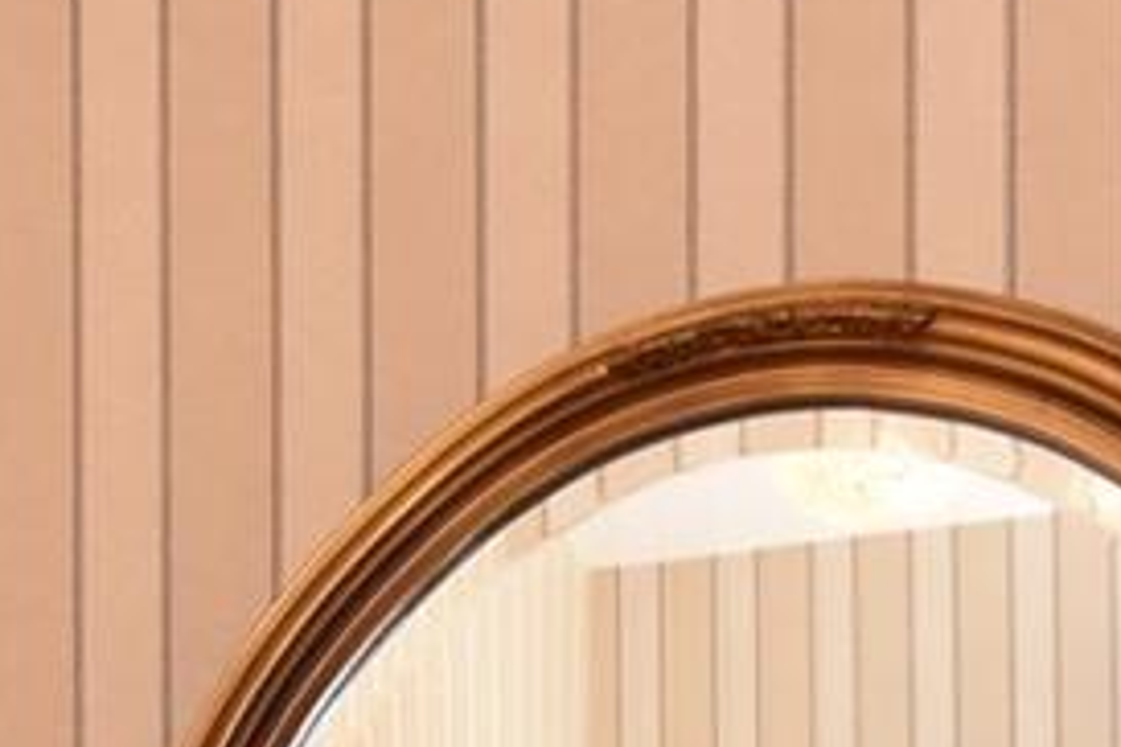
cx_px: 16
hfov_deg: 16.2
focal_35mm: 124
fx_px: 3853
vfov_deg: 9.5
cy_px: 1952
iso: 640
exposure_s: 1/125
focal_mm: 11
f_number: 8
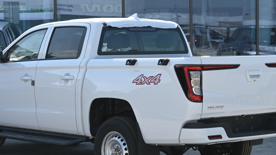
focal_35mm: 108
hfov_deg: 19.8
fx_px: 790
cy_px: 99
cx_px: 125
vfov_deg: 11.2
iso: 100
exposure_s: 1/320
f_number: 6.3
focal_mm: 50
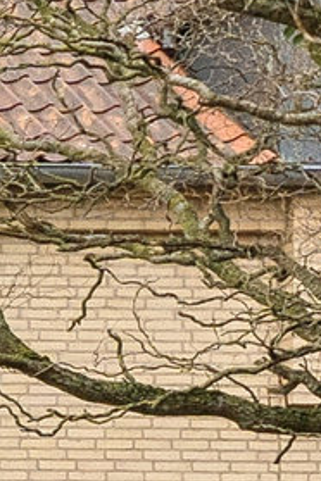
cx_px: -1774
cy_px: 197
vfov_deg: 9.1
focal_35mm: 226
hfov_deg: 4.3
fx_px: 3023
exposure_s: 1/320
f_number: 10
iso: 800
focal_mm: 21
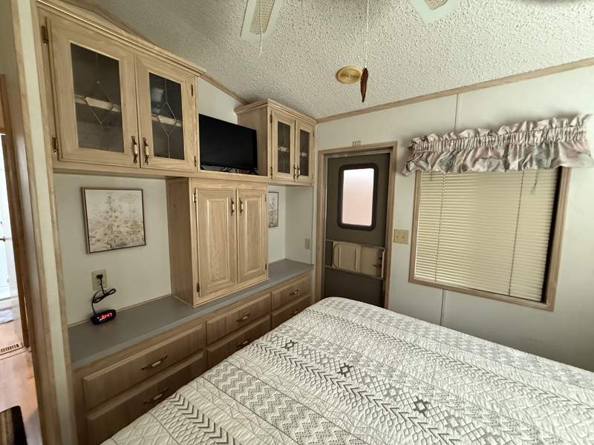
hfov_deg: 102.1
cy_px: 222
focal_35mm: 14
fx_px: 240
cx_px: 297
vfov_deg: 85.7
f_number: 2.2
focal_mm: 2.22
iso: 800
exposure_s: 1/60
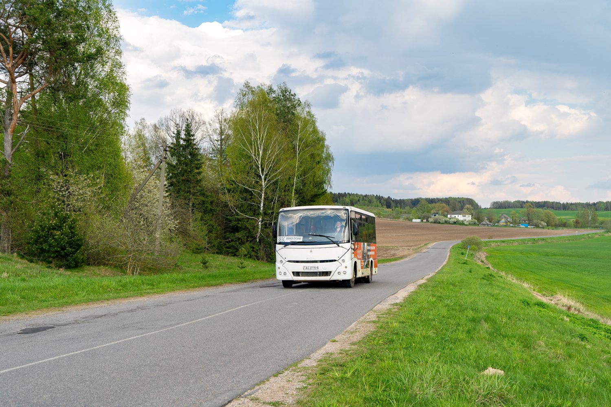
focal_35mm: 43
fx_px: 730
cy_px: 204
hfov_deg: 45.4
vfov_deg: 31.2
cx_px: 306
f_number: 4
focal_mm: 43
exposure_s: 1/400
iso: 100
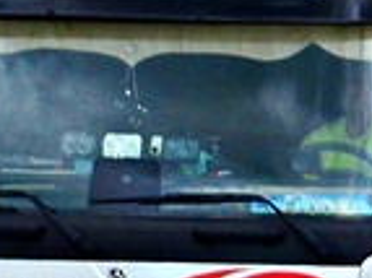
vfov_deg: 0.6
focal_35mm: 2421
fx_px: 25995
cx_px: 554
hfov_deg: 0.8
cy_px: 177
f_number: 10
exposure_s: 1/800
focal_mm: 300
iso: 800
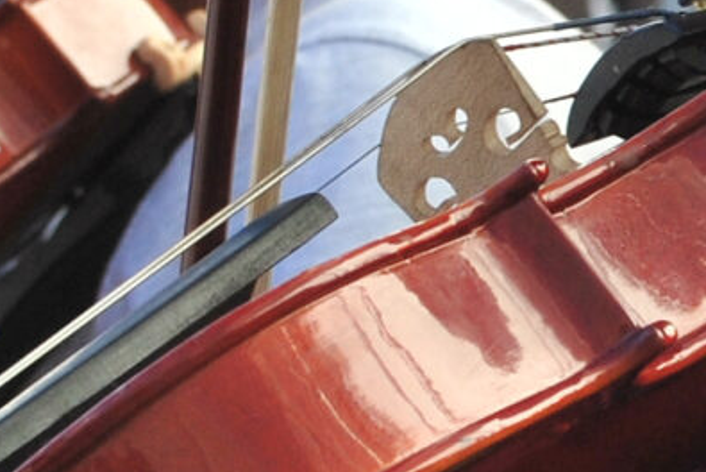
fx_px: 6771
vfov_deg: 4.0
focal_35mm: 345
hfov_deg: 5.9
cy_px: -68
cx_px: 826
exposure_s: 1/160
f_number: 9
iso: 200
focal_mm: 38
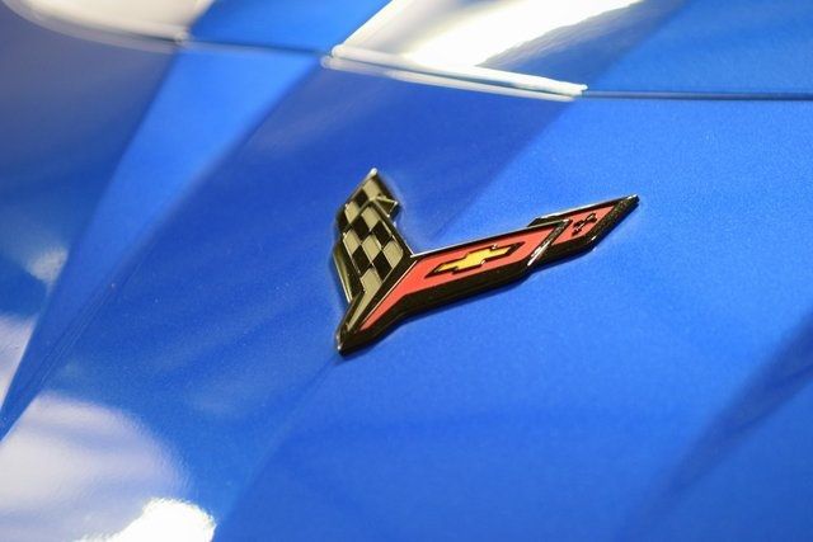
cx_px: 406
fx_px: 2372
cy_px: 271
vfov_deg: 13.0
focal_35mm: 105
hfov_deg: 19.5
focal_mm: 70
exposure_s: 1/125
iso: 1600
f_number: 3.2
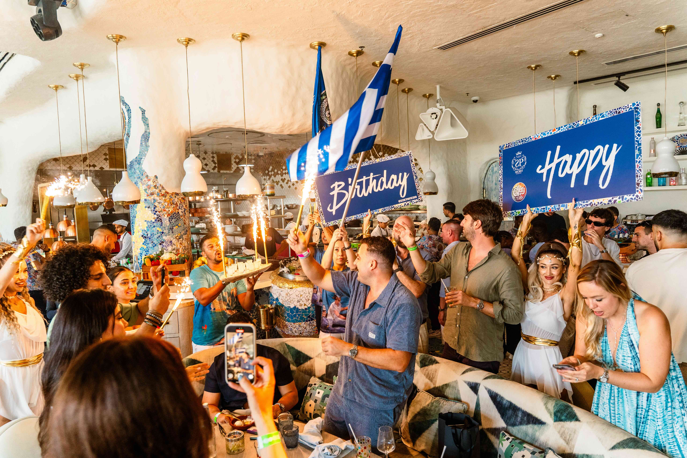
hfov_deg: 73.7
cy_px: 229
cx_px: 344
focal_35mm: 24
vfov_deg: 53.1
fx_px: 458
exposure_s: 1/160
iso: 1600
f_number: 4
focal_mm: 24
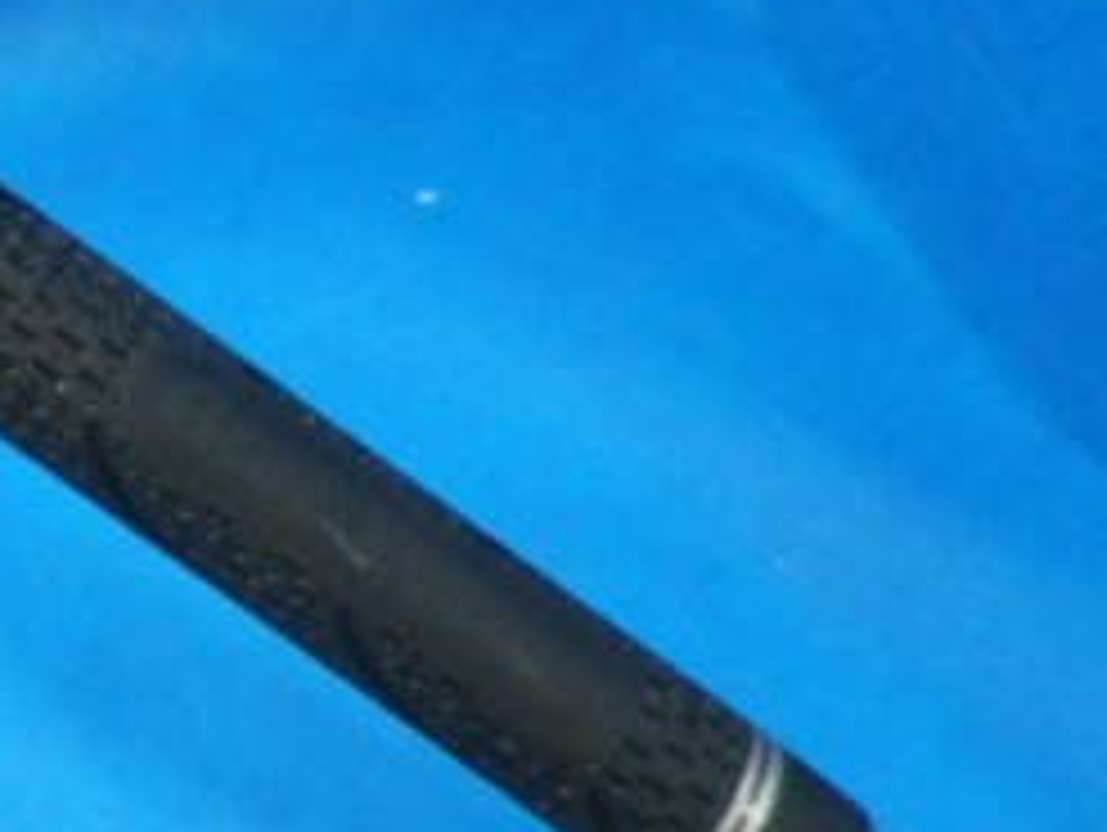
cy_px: 117
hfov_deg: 26.5
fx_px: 2081
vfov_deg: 22.2
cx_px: -225
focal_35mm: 65
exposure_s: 1/30
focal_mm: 4.5
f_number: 3.5
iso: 400
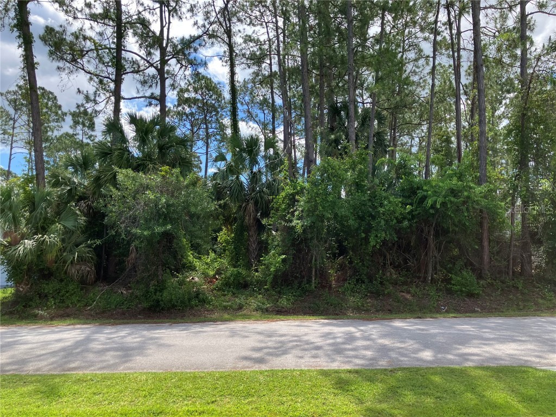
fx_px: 450
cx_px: 278
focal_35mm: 28
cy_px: 208
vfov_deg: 49.7
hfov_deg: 63.4
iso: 32
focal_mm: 3.99
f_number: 1.8
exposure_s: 1/747
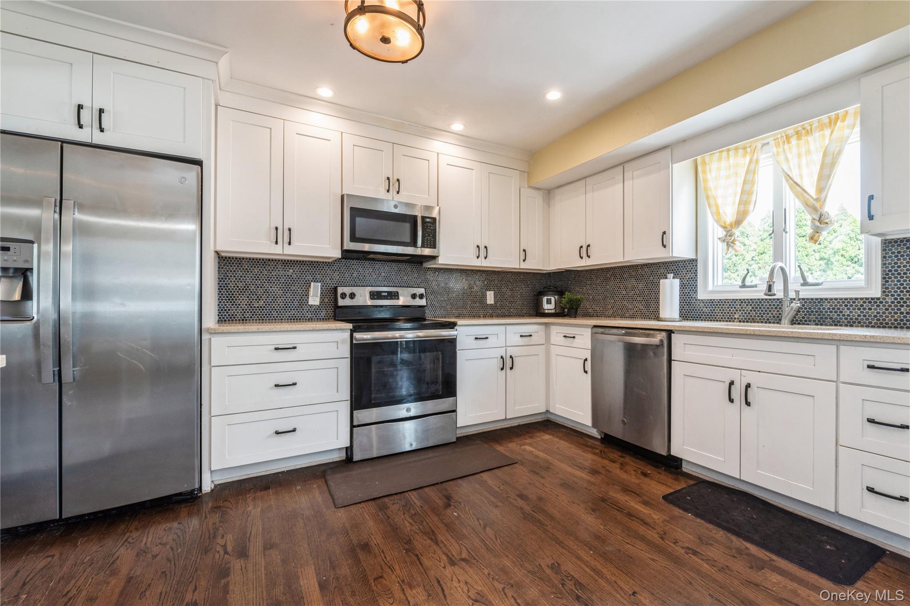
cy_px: 303
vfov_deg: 77.3
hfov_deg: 100.4
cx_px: 455
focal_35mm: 15
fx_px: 379
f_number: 11
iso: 400
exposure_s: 1/13
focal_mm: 15
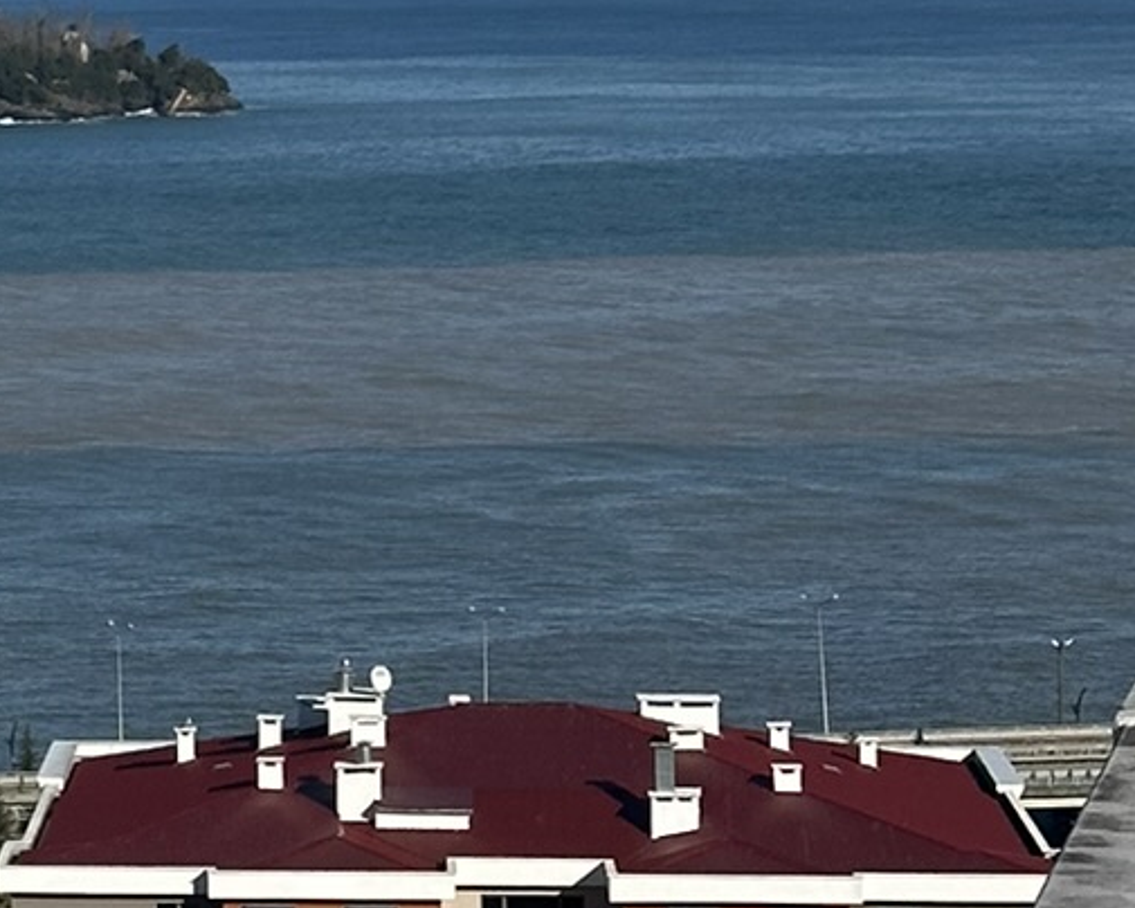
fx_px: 6382
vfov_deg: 8.1
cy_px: 283
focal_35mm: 190
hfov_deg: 9.9
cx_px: -409
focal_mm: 6.86
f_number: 1.78
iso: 64
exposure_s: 1/7634
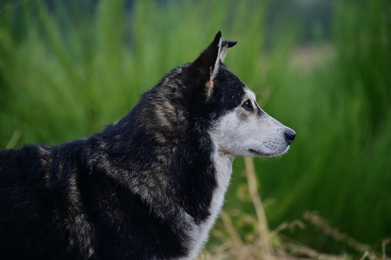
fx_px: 3256
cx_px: 196
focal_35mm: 300
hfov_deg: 6.9
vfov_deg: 4.6
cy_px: 130
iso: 400
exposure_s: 1/200
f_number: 7.1
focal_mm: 300
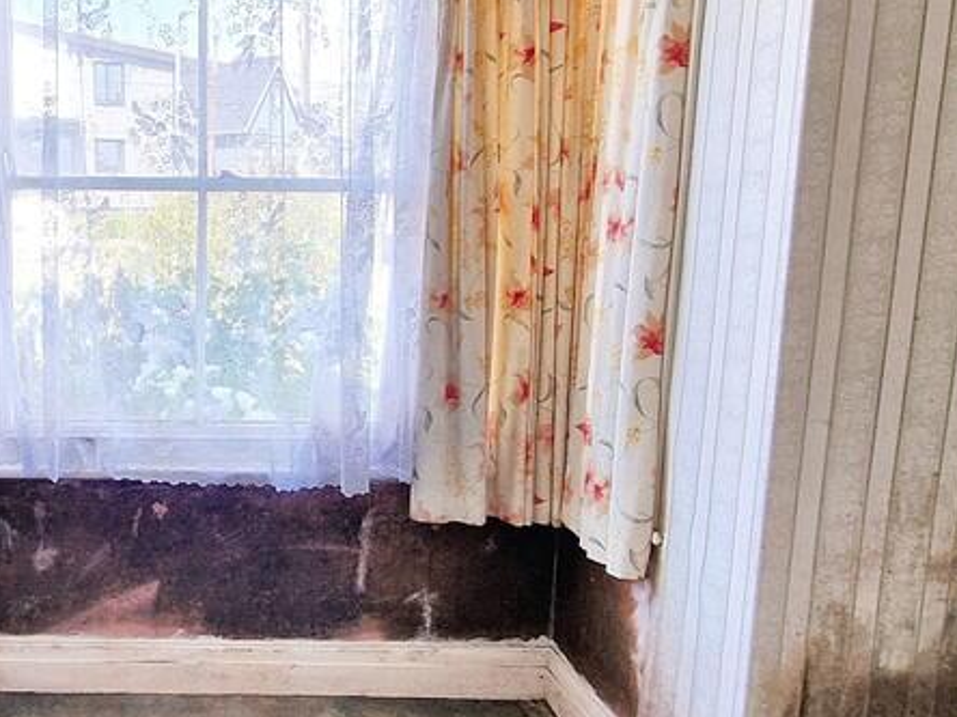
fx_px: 829
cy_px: 308
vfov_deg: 46.7
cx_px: 190
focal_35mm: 30
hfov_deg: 55.7
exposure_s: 1/60
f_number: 2.2
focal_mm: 2.2
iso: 50
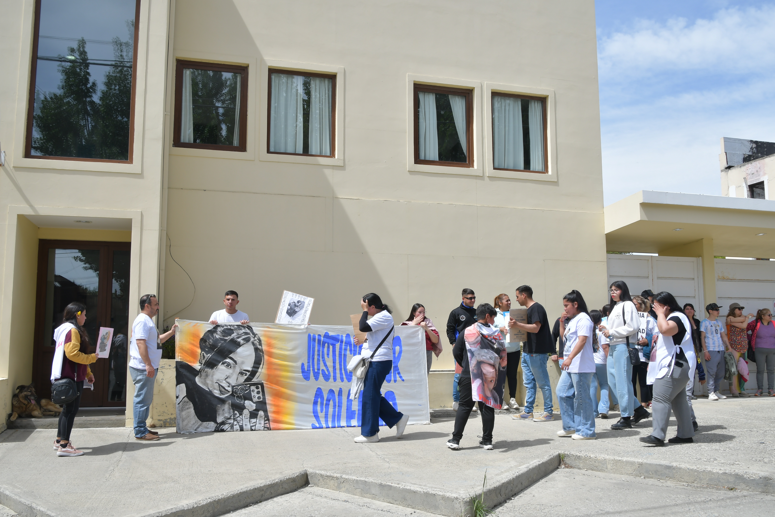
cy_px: 258
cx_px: 388
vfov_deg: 42.3
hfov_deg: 60.3
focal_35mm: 31
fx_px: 667
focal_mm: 21
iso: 100
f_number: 9
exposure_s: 1/200
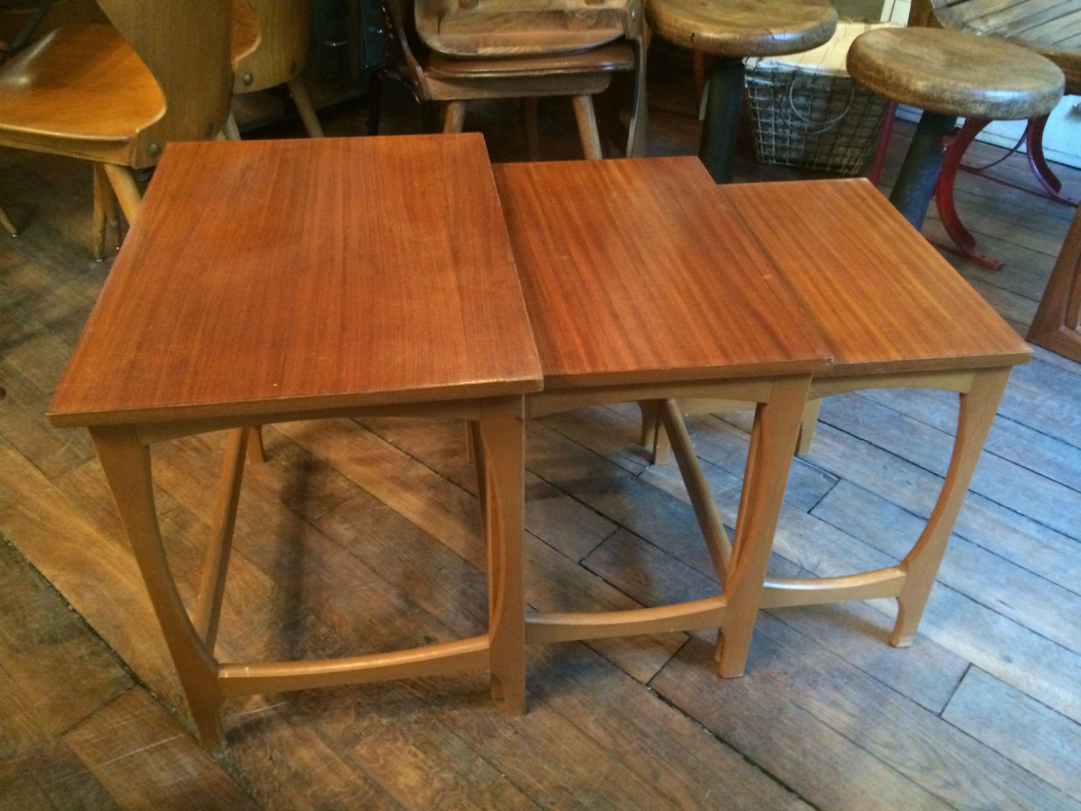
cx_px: 540
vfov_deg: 46.8
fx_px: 937
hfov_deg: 60.0
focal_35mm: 30
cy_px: 406
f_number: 2.2
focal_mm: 4.12
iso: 400
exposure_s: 1/17
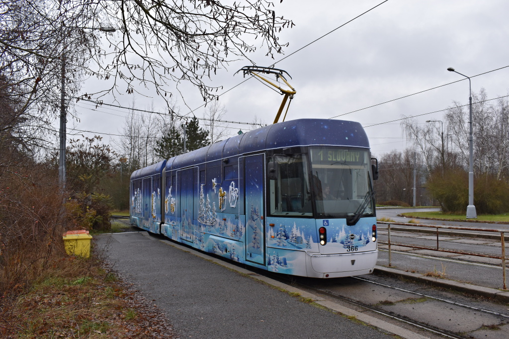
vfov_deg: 43.6
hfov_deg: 61.9
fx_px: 424
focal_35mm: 30
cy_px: 170
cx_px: 254
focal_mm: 20
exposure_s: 1/250
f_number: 8
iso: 280
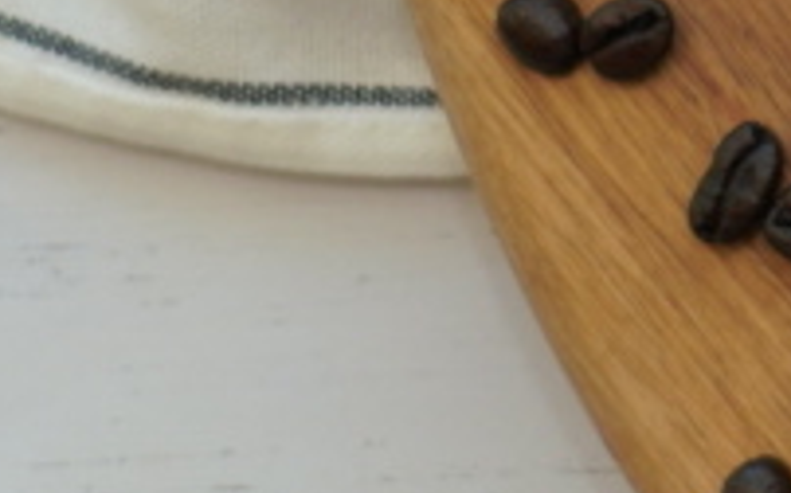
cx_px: 2639
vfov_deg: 4.5
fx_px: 6162
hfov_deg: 6.5
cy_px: -434
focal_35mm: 286
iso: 320
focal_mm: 35
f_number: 4
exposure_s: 1/250
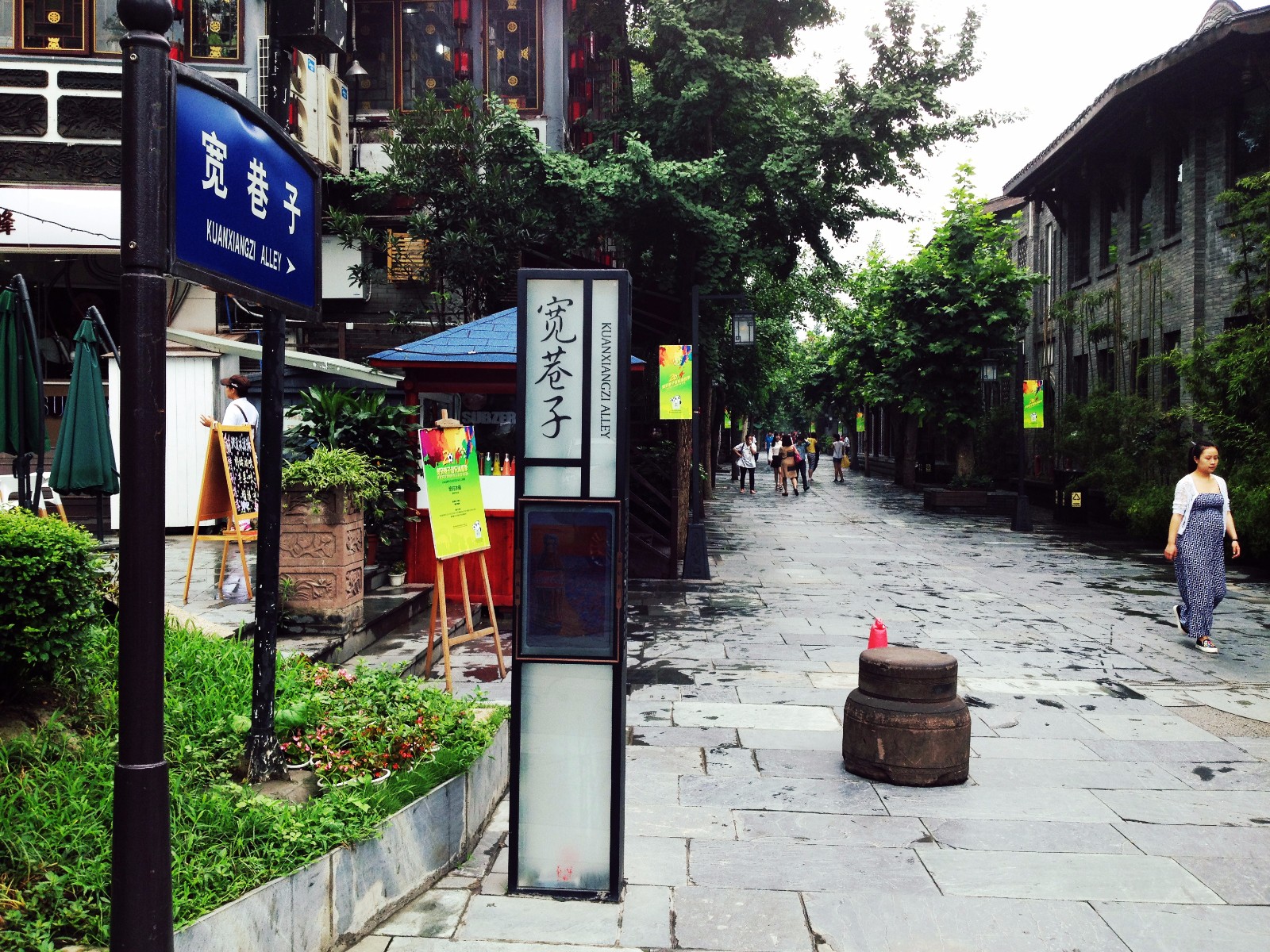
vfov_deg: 40.7
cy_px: 476
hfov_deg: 52.6
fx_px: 1284
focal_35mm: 35
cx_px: 635
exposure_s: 1/215
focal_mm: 4.28
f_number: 2.4
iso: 50
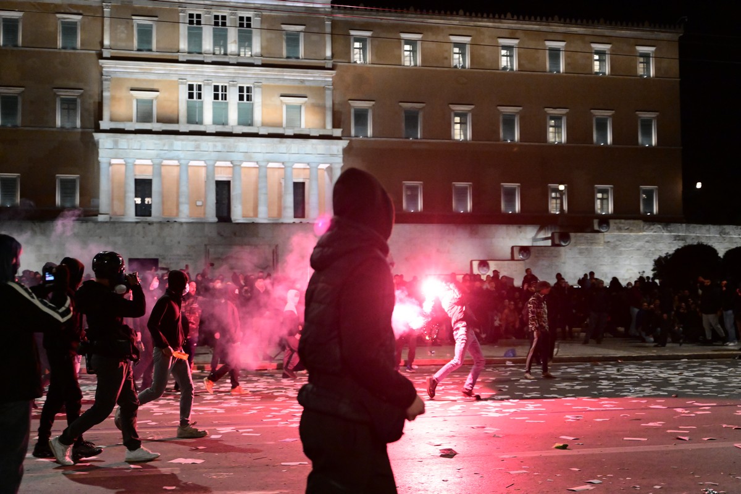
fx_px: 988
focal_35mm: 48
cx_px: 370
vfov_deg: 28.1
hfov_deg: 41.1
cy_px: 247
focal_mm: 48
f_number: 3.2
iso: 10000
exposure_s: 1/320
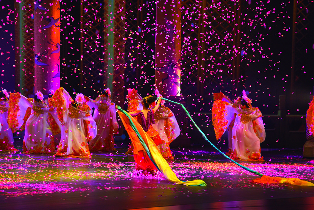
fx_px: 1047
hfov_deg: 17.1
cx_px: 157
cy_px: 105
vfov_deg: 11.4
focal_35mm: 120
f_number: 7.1
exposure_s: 1/200
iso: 400
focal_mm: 120
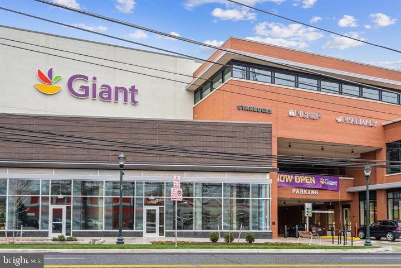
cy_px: 134
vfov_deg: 40.0
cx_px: 200
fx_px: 368
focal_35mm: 33
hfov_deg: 57.2
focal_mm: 33
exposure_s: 1/100
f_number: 6.3
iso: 200
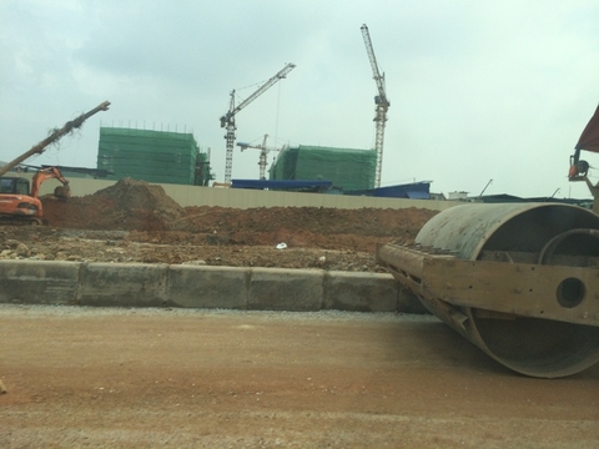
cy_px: 224
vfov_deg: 46.8
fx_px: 519
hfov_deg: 60.0
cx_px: 300
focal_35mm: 30
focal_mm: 4.12
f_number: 2.2
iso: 32
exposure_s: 1/612
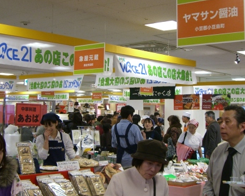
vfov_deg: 25.8
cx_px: 137
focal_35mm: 59
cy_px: 103
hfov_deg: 31.9
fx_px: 428
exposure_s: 1/40
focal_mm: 6.2
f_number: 2.7
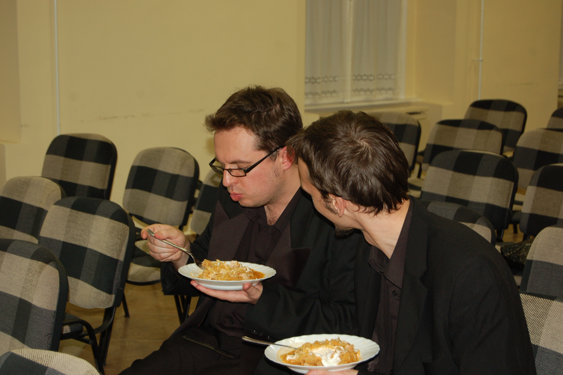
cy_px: 188
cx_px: 282
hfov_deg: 27.0
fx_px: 1172
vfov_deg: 18.1
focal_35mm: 75
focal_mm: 50
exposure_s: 1/60
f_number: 5.6
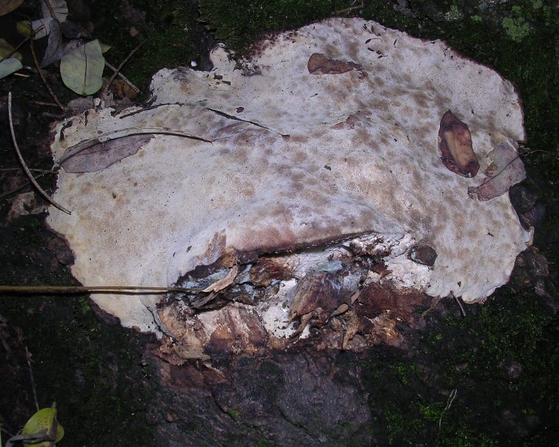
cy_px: 222
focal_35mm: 40
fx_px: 662
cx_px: 285
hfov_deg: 45.8
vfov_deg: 37.3
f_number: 5.6
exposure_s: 1/60.1
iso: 100
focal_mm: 5.8
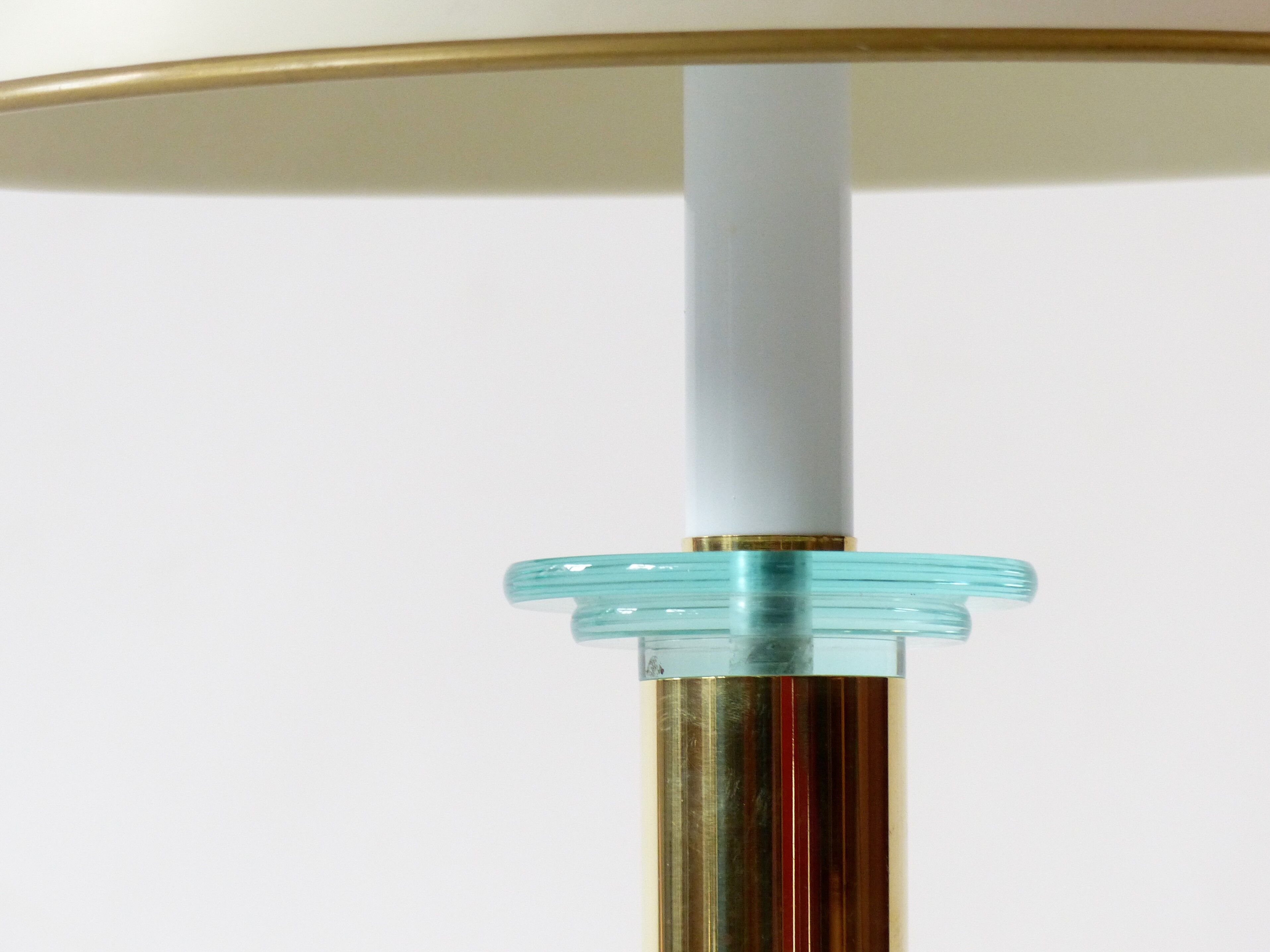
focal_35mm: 297
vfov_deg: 5.0
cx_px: 635
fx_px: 10896
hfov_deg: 6.7
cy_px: 476
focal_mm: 53.4
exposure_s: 1/60
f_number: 2.8
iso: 400
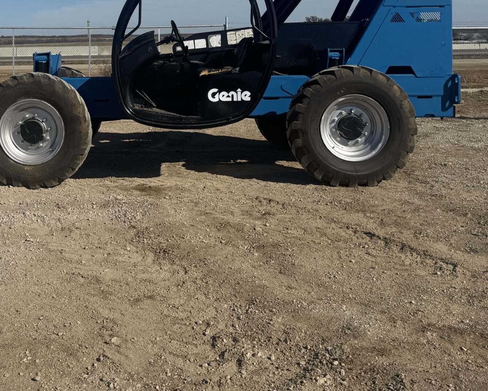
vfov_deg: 32.5
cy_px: 79
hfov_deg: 40.3
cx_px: 137
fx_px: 650
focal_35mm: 45
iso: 80
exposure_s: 1/9009
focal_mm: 6.76
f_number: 1.78
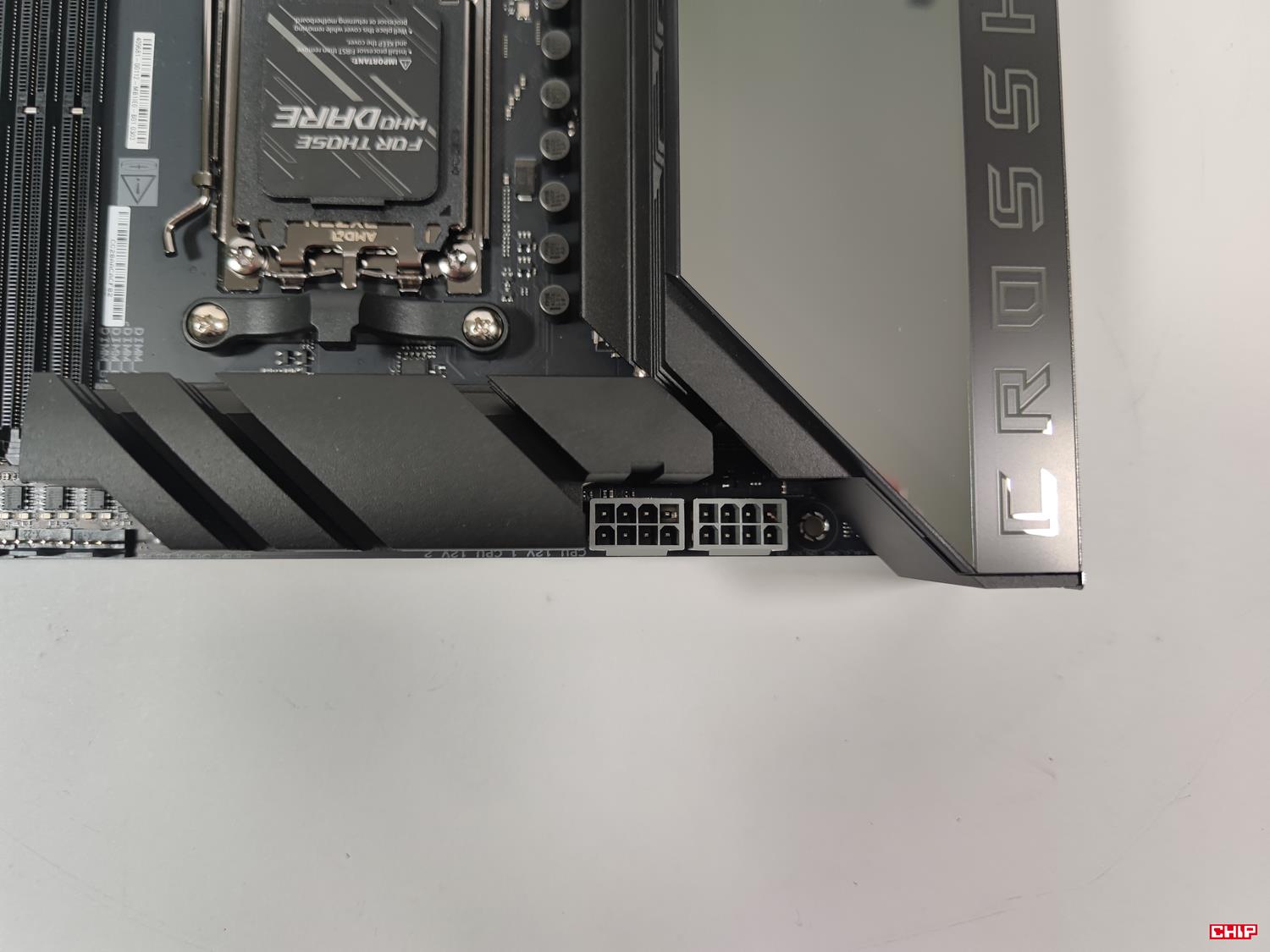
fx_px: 917
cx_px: 635
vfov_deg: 54.9
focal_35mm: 25
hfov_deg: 69.4
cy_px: 476
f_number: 1.85
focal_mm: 6.78
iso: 72
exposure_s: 1/100
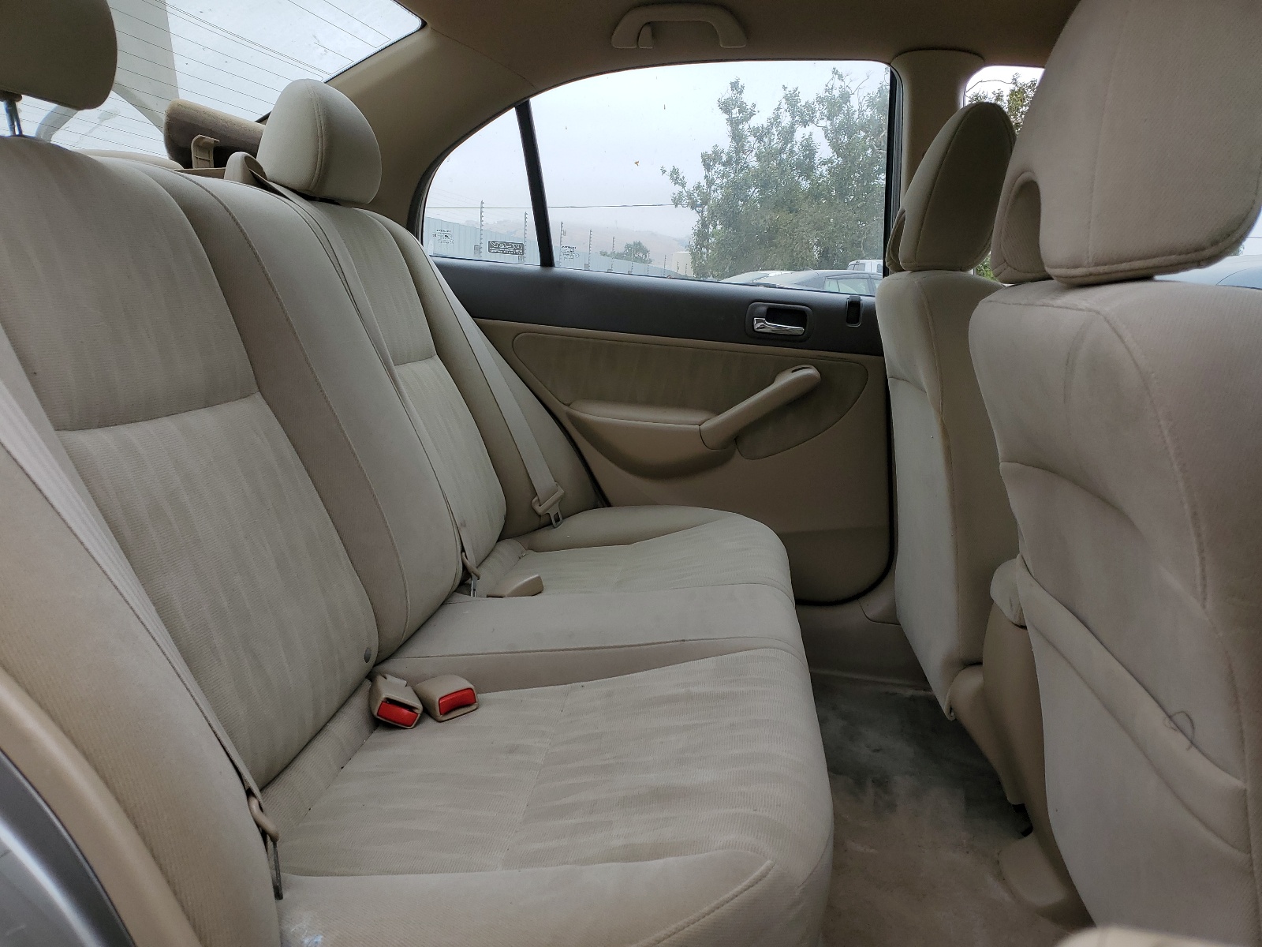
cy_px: 474
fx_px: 948
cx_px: 631
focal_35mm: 26
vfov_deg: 53.1
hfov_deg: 67.3
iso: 50
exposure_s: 1/476
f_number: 1.5
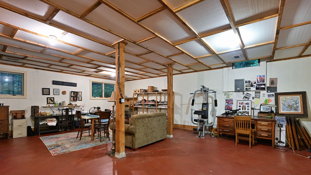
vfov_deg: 63.5
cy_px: 101
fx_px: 140
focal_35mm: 17
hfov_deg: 95.9
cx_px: 154
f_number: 5.6
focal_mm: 16
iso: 400
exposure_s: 1/3
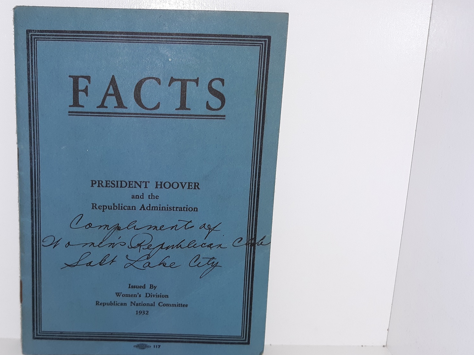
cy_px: 197
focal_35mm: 39
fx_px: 534
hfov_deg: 46.9
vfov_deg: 36.8
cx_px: 149
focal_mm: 3.7
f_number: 1.7
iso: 40
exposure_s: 1/176
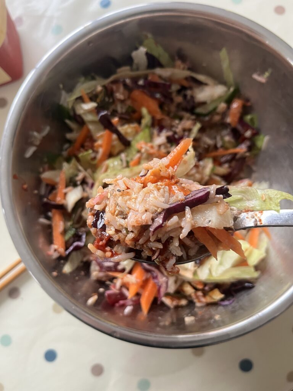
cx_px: 146
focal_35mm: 26
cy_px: 196
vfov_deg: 67.3
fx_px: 293
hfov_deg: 53.1
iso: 250
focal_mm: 5.1
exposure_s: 1/60
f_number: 1.6
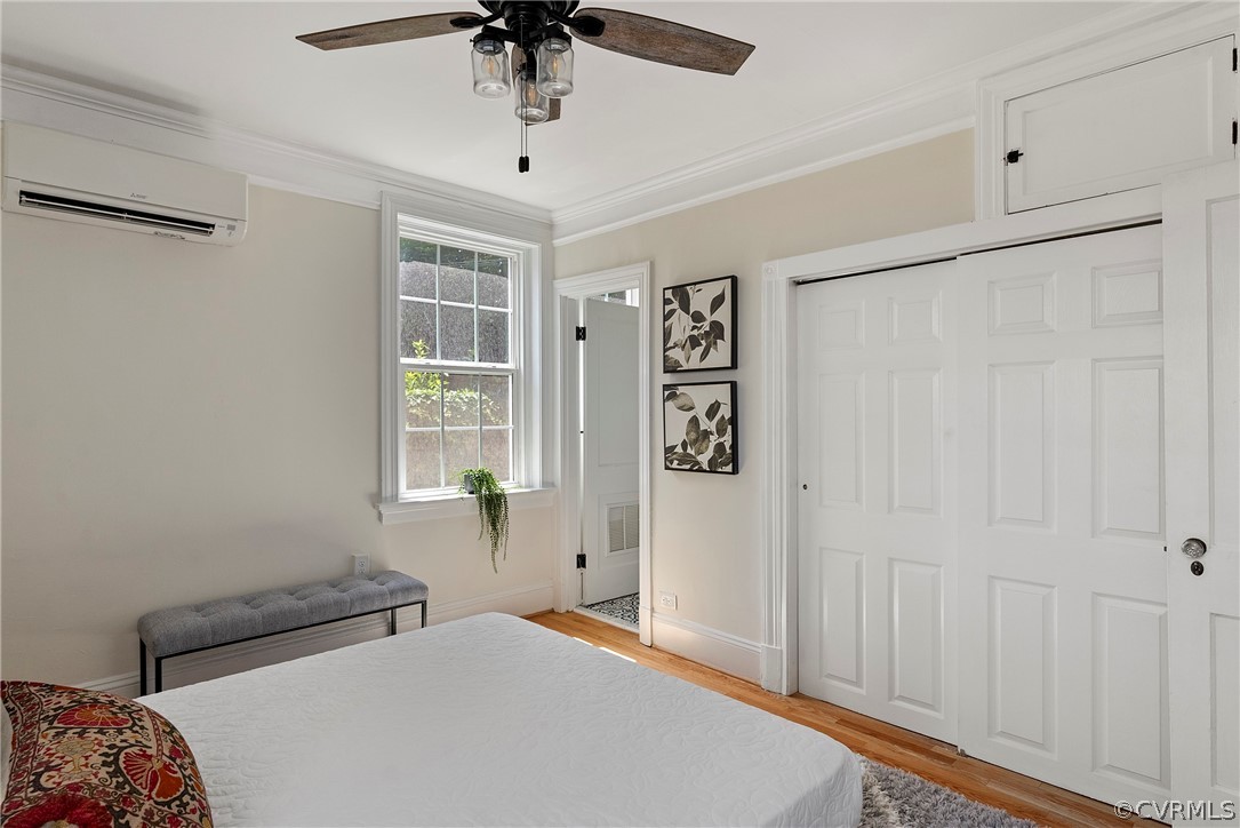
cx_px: 620
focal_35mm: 19
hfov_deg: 86.9
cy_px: 414
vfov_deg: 64.6
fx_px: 655
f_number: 8
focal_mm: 19
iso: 800
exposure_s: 1/30
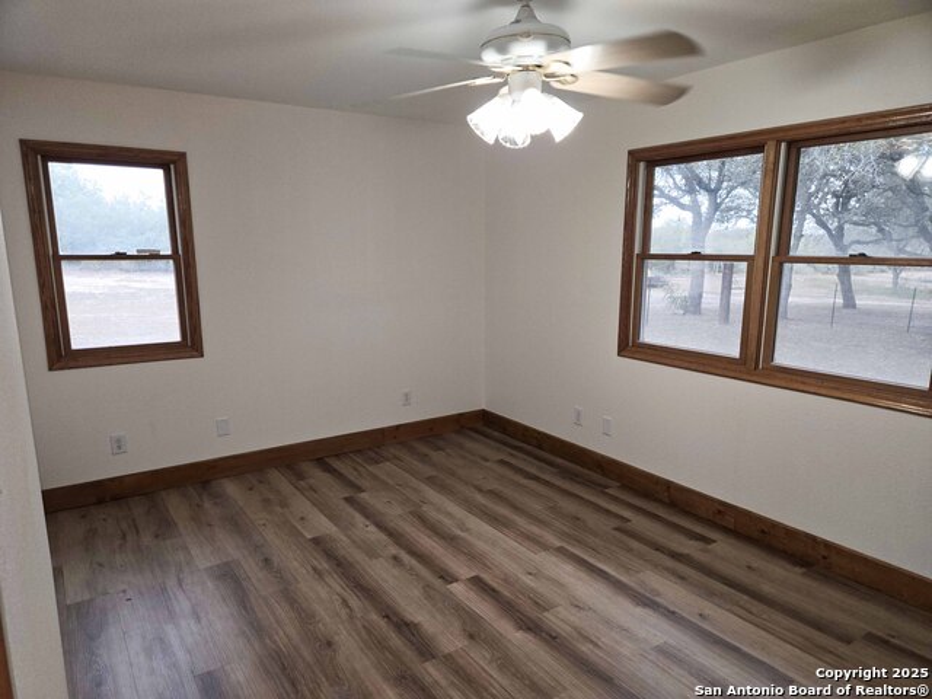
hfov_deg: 73.9
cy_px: 350
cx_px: 466
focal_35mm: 23
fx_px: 619
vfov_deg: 58.9
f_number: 1.8
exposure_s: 1/60
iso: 64
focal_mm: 5.4
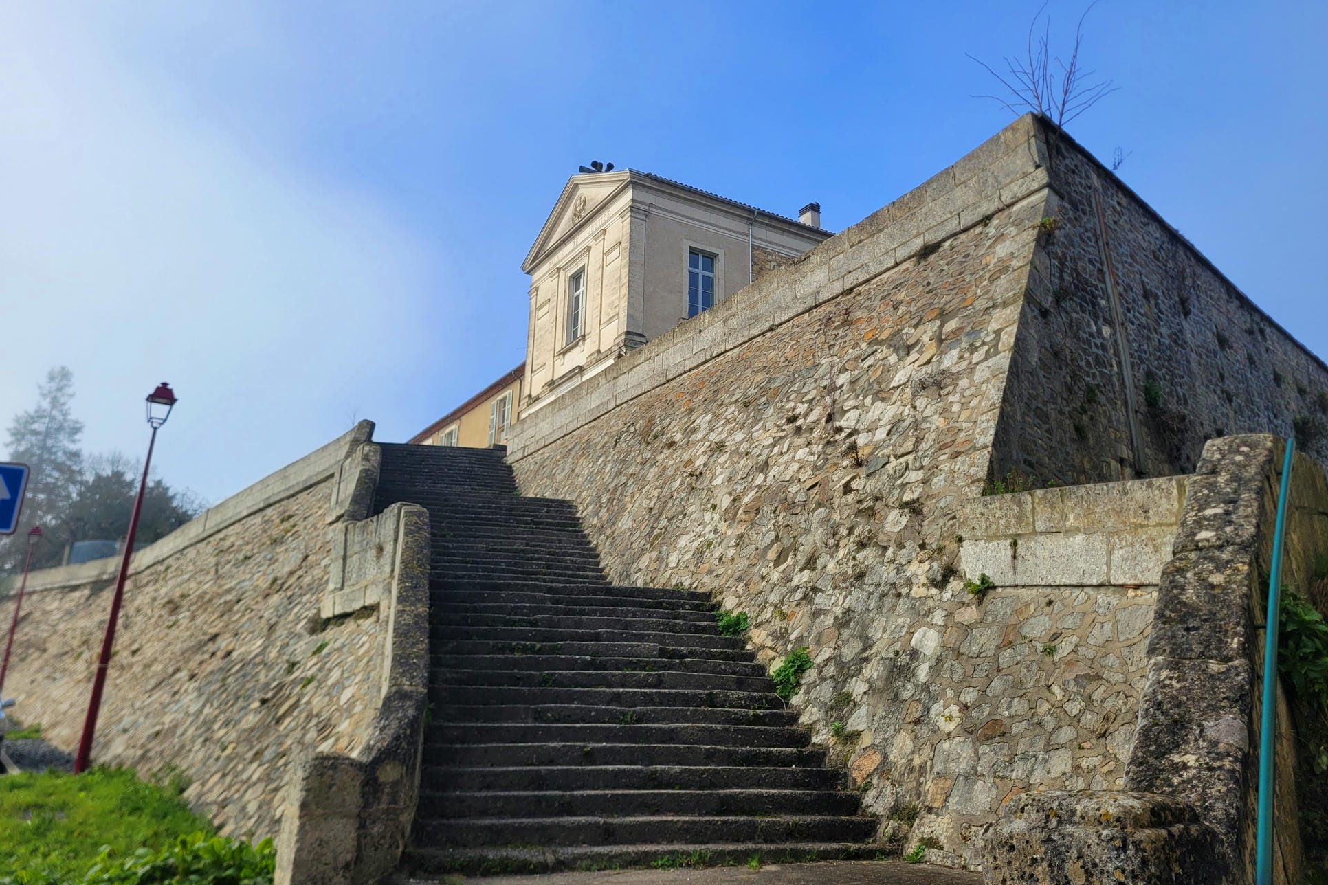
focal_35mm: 28
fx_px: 1033
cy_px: 383
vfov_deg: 46.3
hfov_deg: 65.5
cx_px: 683
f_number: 1.8
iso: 40
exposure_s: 1/1925
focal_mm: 5.4
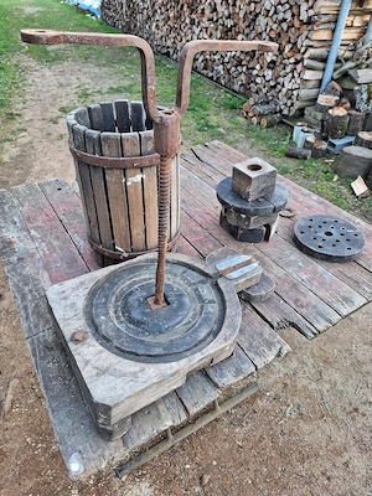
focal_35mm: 23
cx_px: 186
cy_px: 248
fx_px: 330
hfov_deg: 58.9
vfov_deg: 73.9
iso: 80
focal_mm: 5.54
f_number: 1.8
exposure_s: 1/50
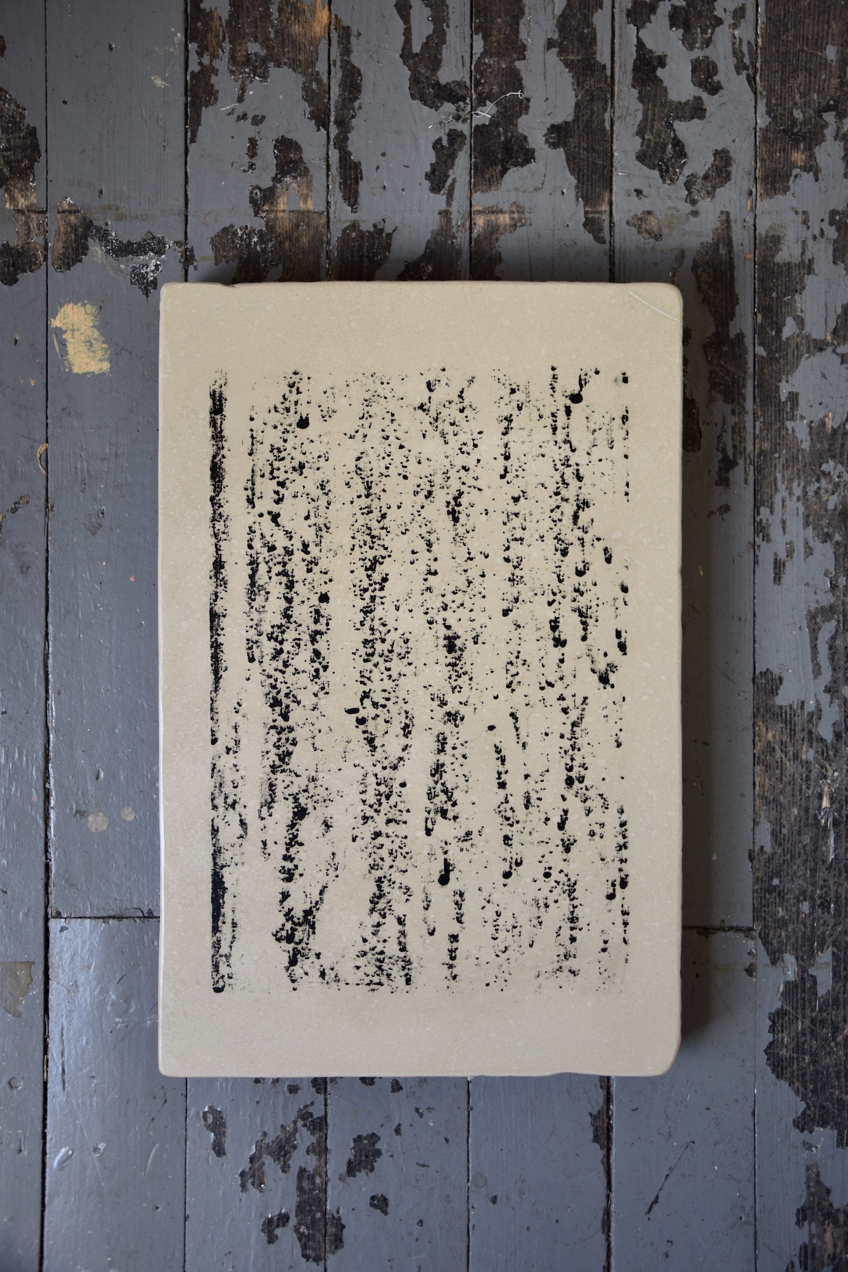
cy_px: 636
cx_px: 424
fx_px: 1325
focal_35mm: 38
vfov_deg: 51.3
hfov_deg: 35.5
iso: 100
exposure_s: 1/25
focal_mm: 25
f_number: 4
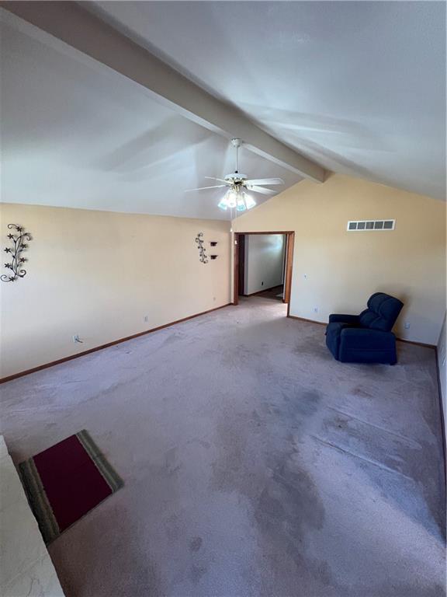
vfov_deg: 106.2
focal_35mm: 13
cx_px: 224
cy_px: 298
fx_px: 224
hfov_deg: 89.9
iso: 200
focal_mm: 1.57
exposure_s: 1/60
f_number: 1.8
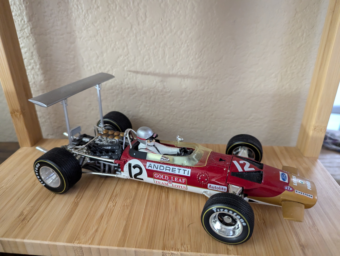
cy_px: 128
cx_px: 170
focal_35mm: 24
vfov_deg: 56.9
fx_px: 236
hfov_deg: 71.5
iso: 1437
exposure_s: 1/37.4
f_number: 1.85
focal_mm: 6.81
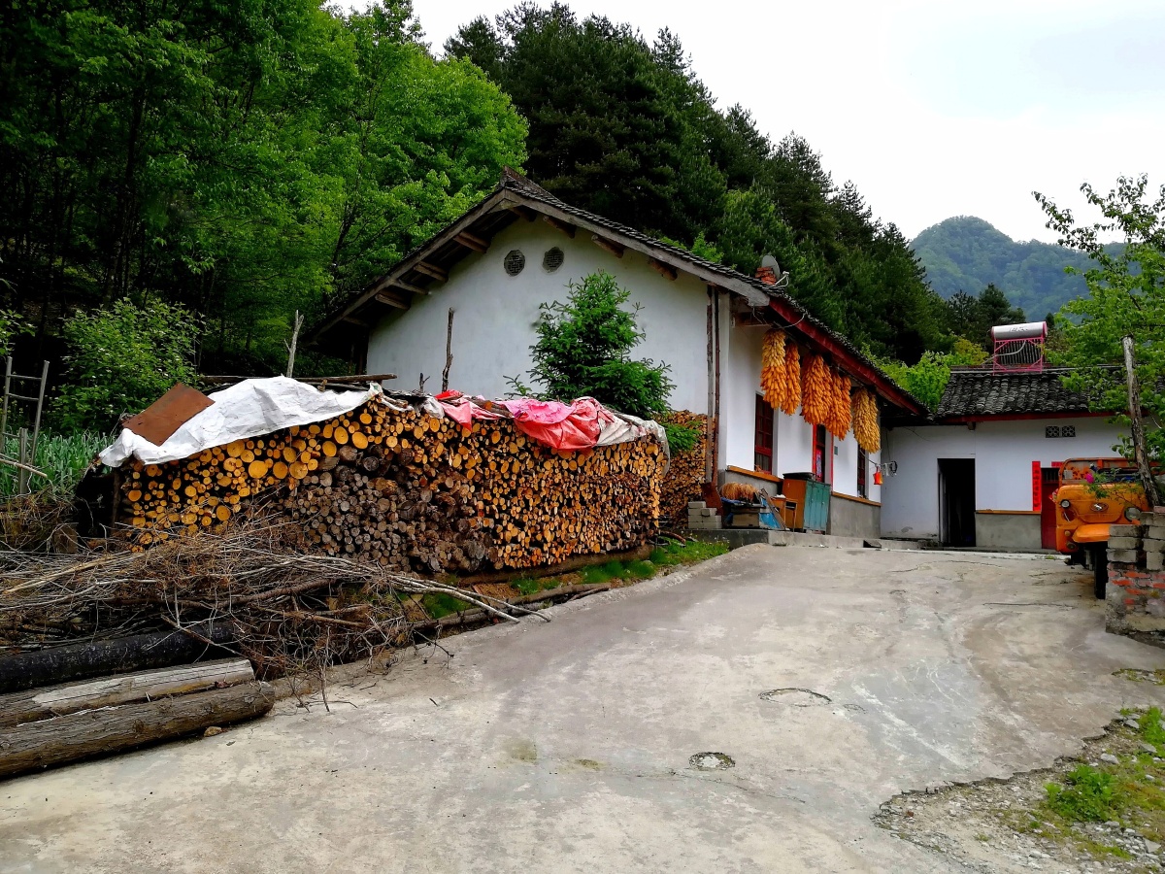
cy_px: 437
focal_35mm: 27
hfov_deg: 65.3
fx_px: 909
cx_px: 582
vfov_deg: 51.4
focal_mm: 3.83
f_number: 1.8
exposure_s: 1/833
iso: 50
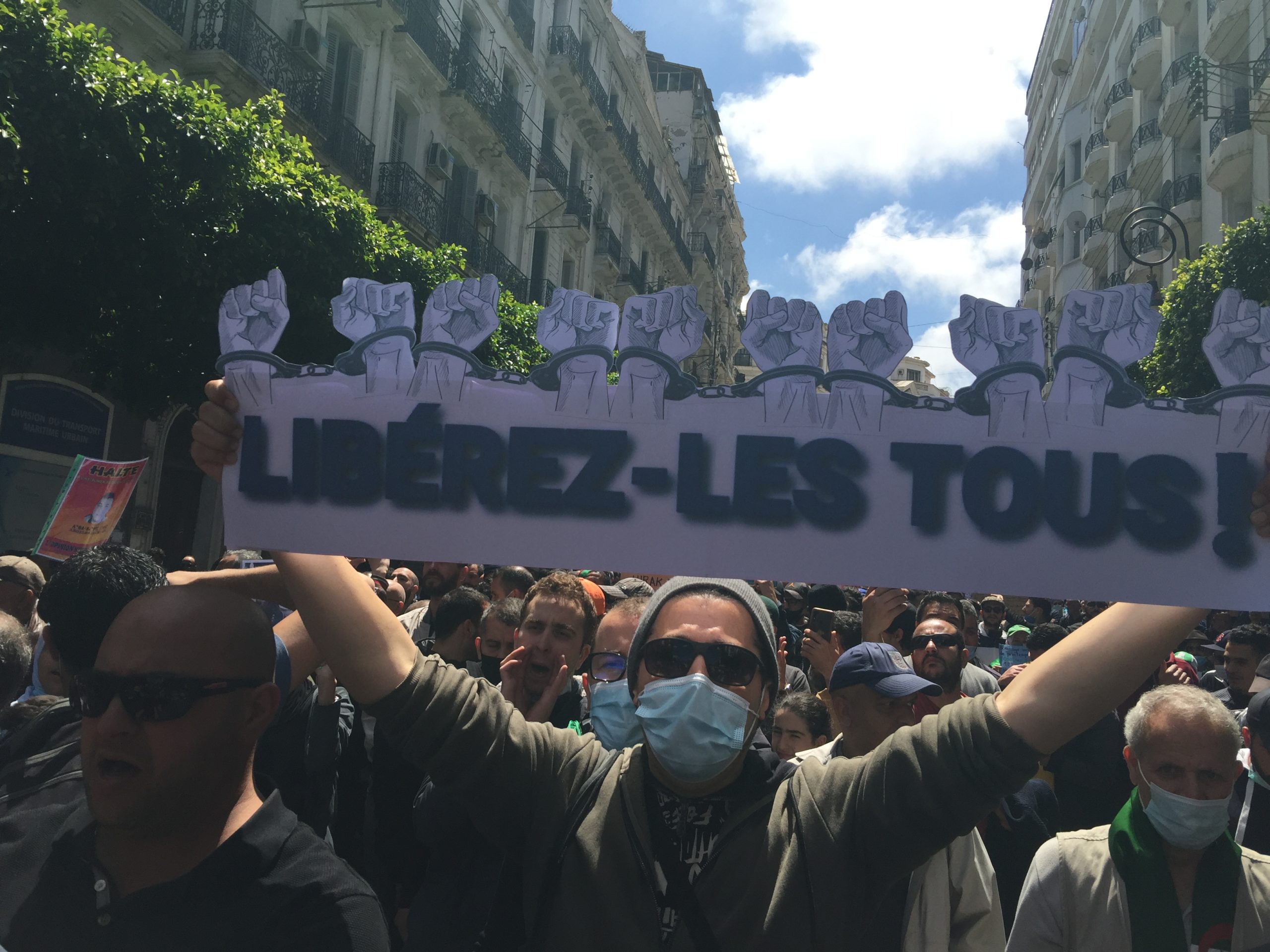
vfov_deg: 48.2
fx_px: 1064
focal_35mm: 29
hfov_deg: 61.7
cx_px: 635
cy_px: 476
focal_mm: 4.15
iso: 32
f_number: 2.2
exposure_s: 1/1980
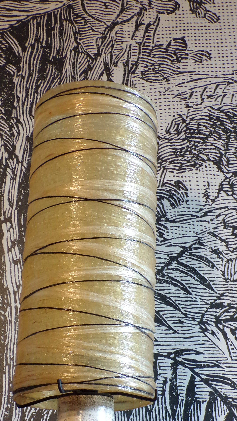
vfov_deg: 33.7
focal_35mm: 62
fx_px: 693
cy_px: 263
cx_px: 108
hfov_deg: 19.4
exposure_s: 1/20
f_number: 3.4
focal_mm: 7.6
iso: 200
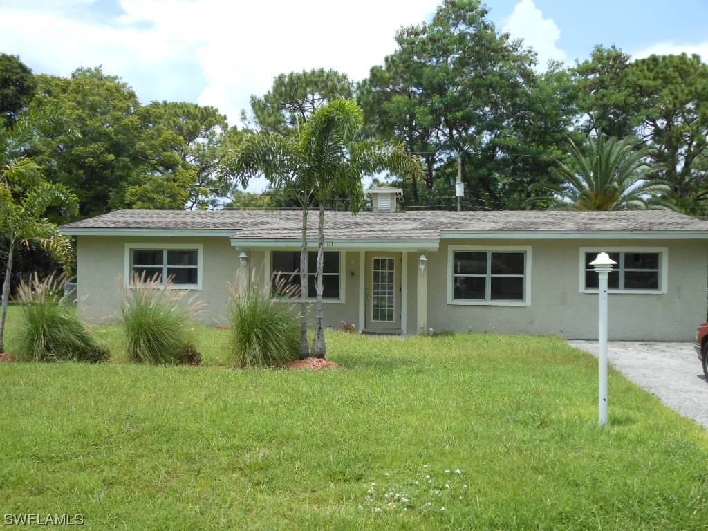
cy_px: 266
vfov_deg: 37.7
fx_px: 777
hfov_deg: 49.0
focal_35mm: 38
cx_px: 354
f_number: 3.6
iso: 80
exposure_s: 1/640
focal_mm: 6.8
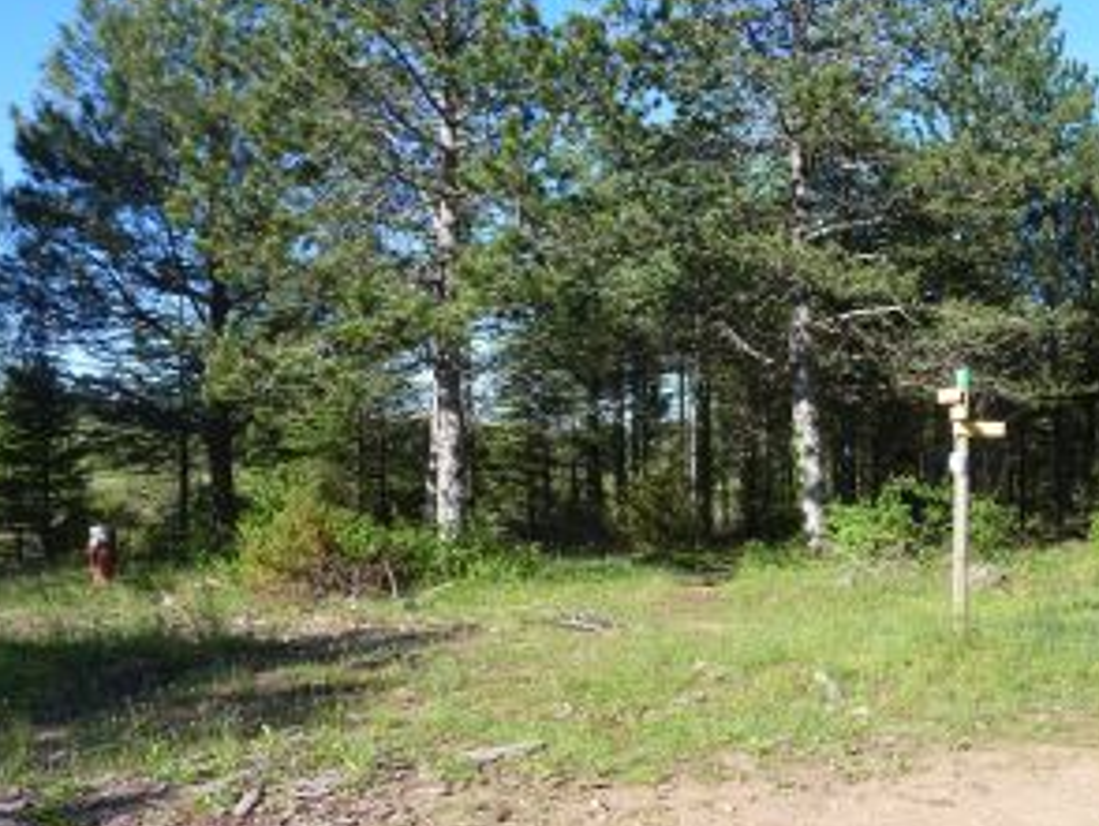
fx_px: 1080
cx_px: 703
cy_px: 505
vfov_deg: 41.6
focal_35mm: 34
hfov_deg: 53.2
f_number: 4
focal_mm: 4.1
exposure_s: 1/250
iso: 80
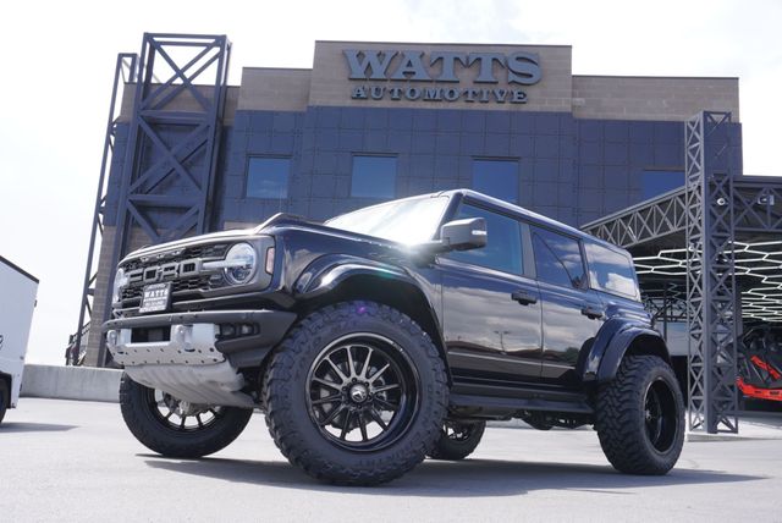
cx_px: 391
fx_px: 750
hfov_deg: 55.1
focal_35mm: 34
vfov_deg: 38.4
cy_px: 262
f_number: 6.3
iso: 100
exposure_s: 1/160
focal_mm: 23
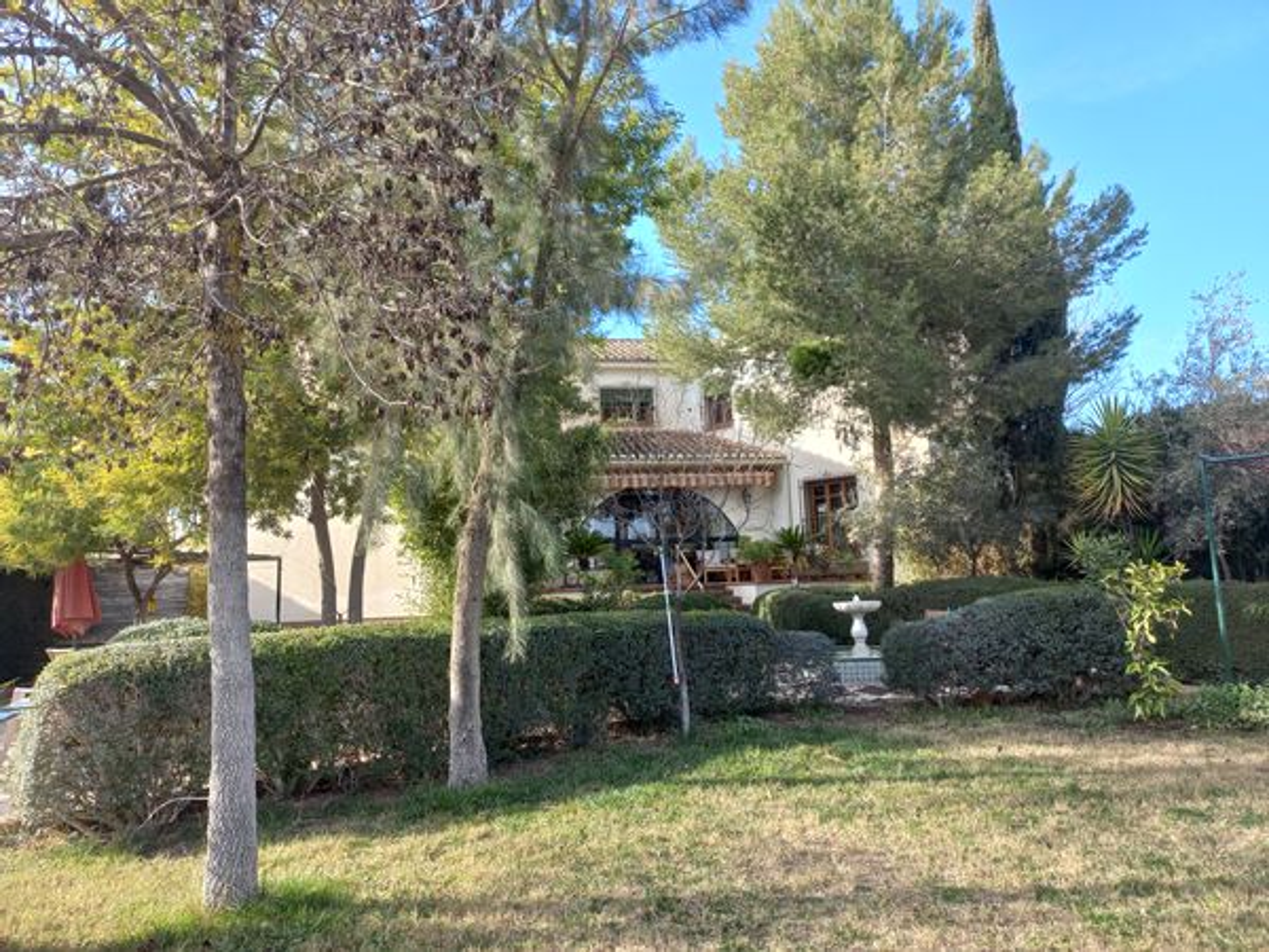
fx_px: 916
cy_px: 476
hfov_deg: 69.4
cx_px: 634
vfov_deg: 54.9
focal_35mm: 25
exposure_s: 1/133
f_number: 1.8
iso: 25
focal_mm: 4.6
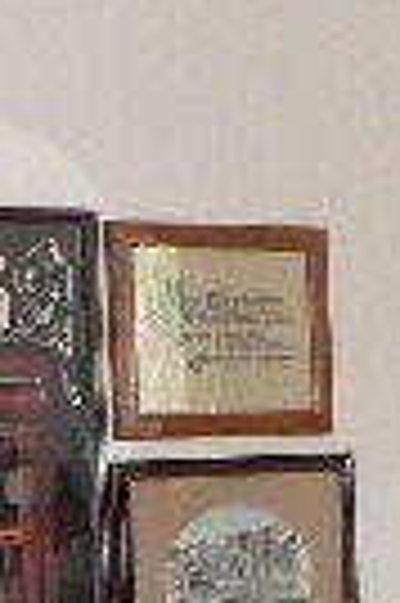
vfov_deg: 11.4
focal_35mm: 174
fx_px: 2907
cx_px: 211
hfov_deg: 7.9
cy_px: 846
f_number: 2.8
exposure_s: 1/30
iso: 250
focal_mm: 5.2
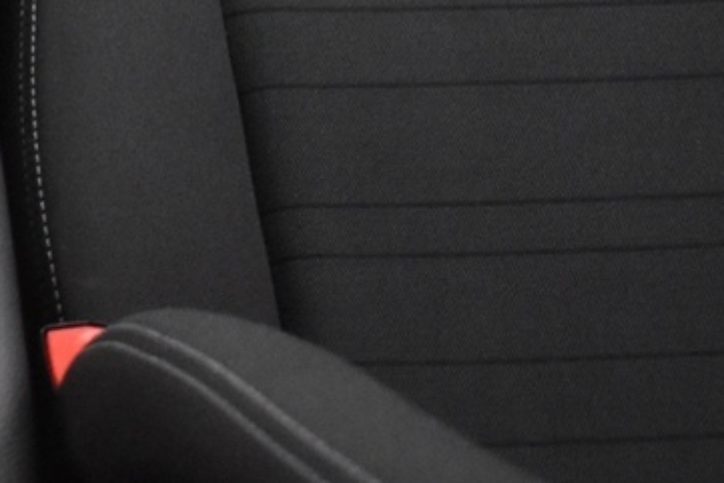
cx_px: -311
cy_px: -477
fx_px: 2434
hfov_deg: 15.8
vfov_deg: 10.4
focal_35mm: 121
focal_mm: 18
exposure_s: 1/20
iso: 3200
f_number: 3.5
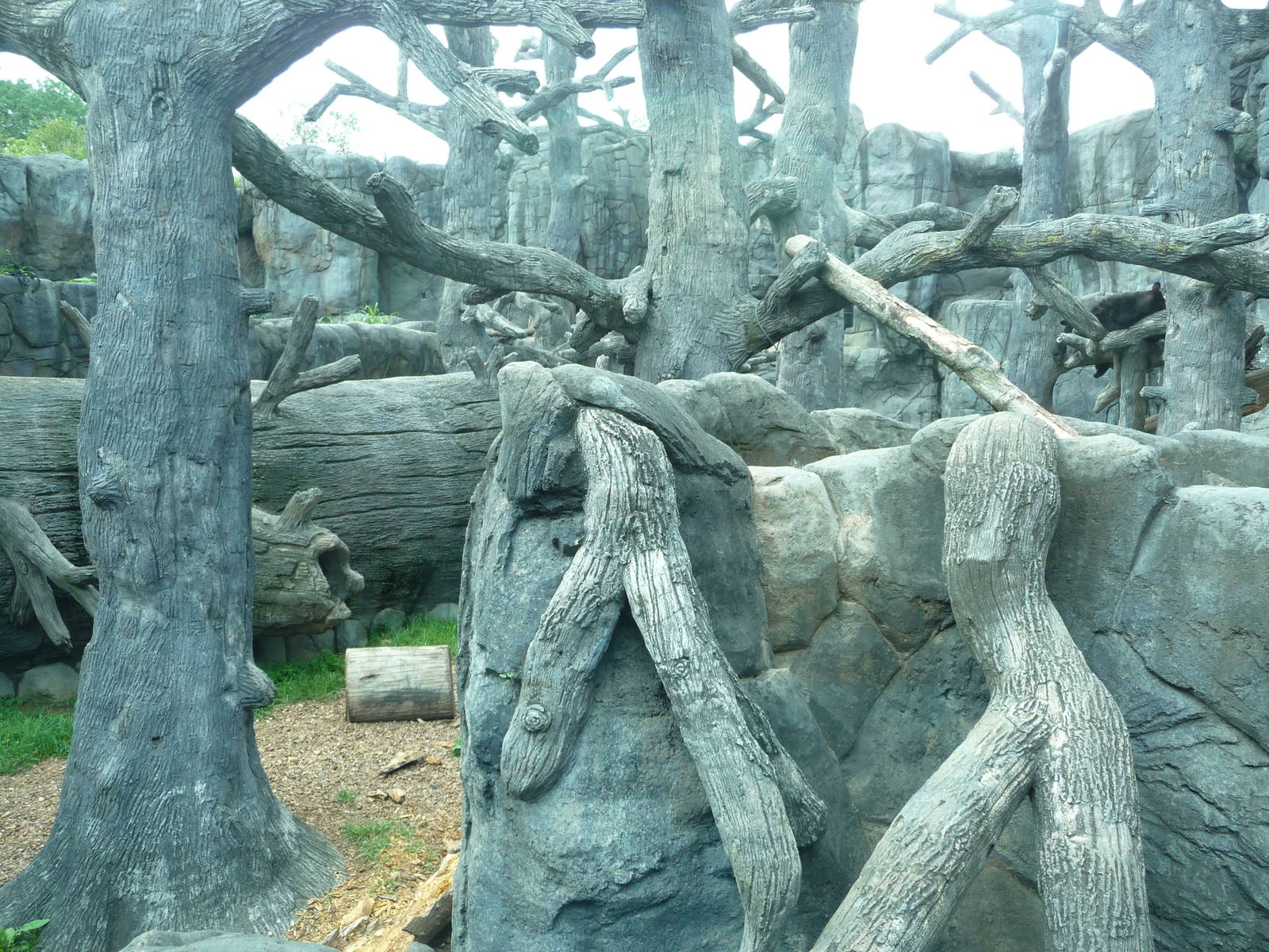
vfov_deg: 49.7
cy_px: 476
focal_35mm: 28
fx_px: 1026
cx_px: 634
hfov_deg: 63.4
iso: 100
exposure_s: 1/60
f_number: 3.3
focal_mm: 4.7
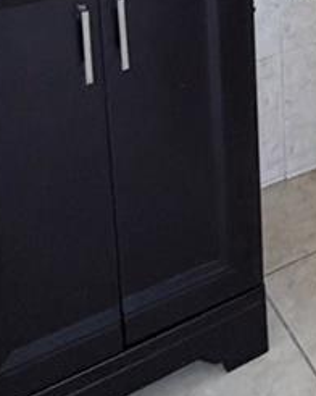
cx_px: 443
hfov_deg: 20.3
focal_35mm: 67
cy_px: -179
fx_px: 783
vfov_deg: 23.4
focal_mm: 2.22
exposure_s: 1/60
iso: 400
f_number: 2.2
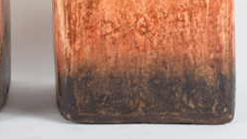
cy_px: -47
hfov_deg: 9.8
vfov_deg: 5.5
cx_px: 143
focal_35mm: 219
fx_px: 1437
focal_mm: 55
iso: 400
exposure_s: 1/125
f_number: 6.3
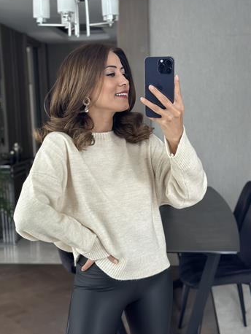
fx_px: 512
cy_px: 174
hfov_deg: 27.5
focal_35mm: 53
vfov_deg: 36.1
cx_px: 113
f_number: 1.78
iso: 400
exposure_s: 1/60
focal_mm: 6.86
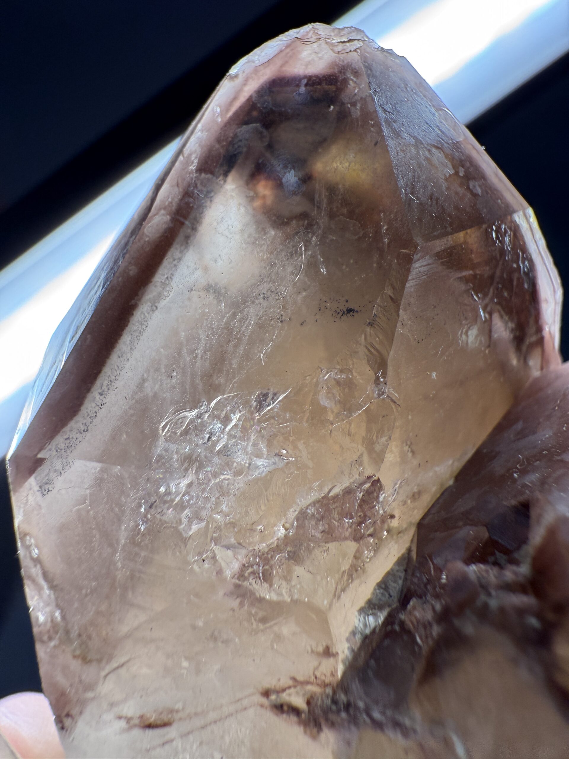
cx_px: 284
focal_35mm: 24
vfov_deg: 71.6
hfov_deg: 56.8
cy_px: 380
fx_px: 526
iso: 64
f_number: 2.2
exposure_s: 1/101
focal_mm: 2.22
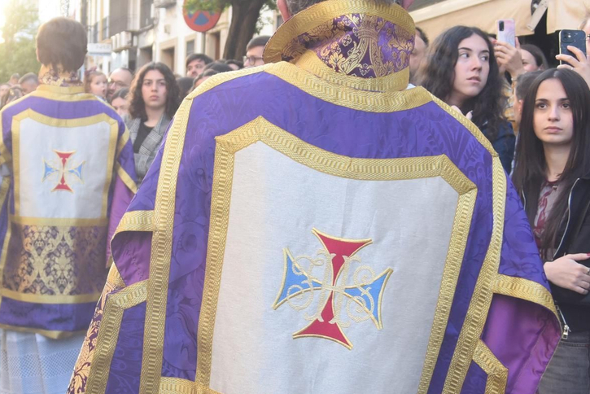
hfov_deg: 30.7
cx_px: 123
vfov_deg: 21.2
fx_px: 1049
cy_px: 162
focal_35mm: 64
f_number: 6.3
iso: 1250
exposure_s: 1/160
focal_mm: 29
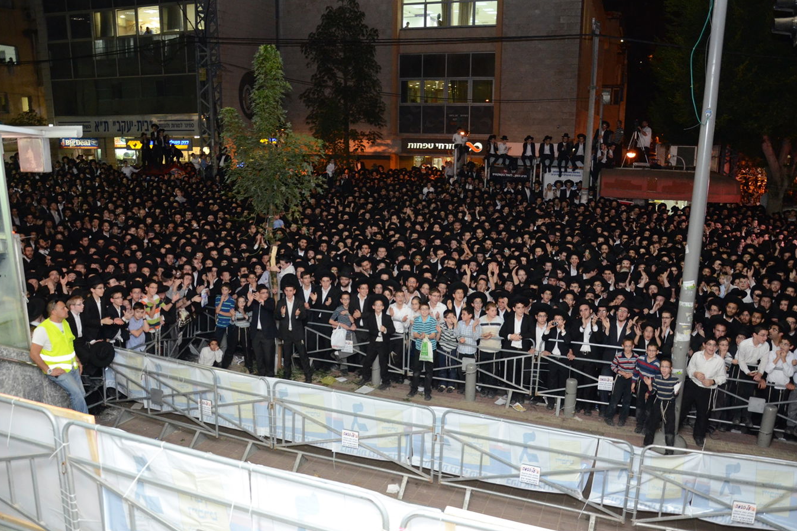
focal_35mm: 28
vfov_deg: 46.4
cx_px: 397
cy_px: 271
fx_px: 620
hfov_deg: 65.5
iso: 2000
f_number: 3.5
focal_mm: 18
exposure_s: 1/60
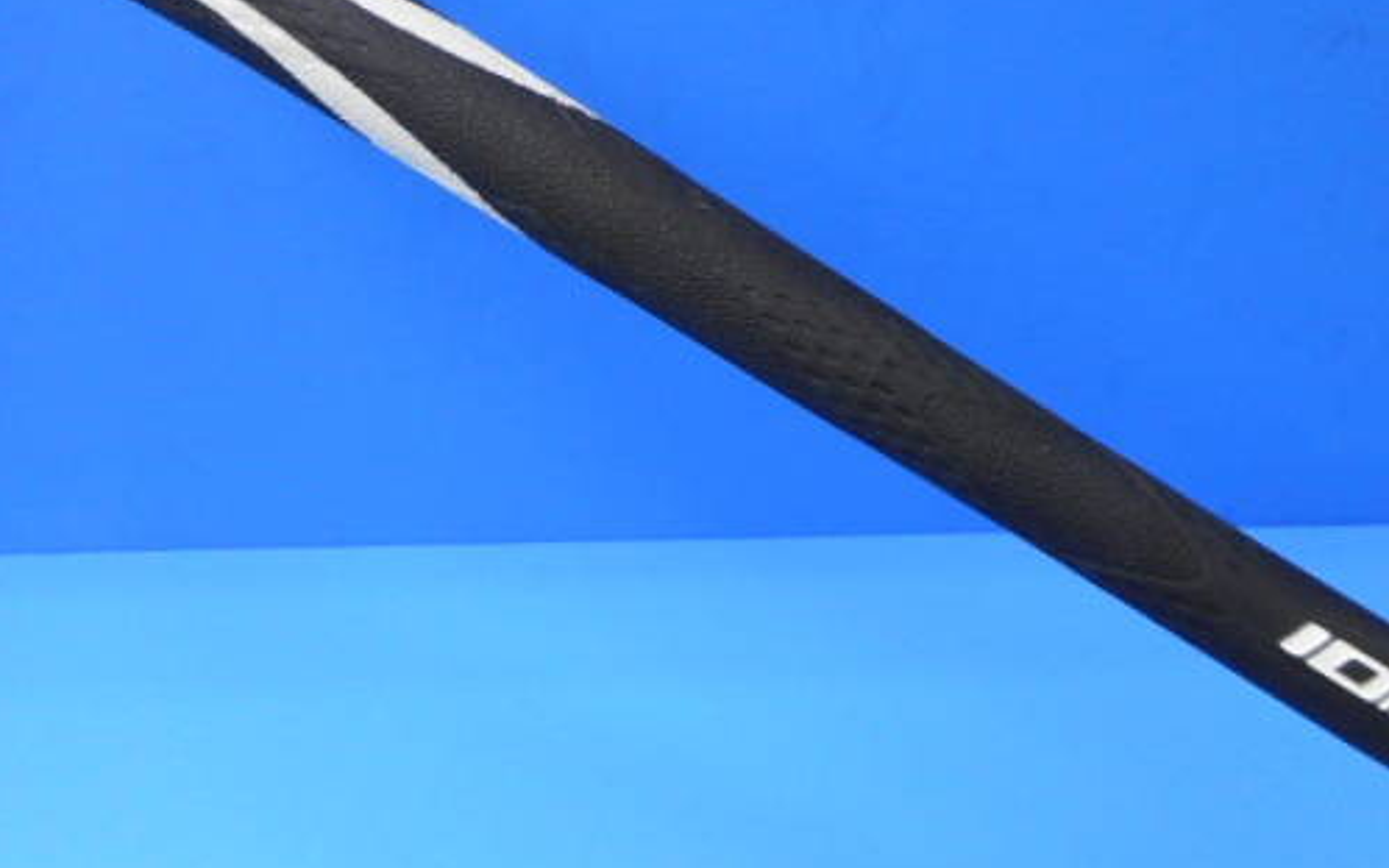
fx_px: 1287
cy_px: 320
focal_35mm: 34
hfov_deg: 56.4
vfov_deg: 37.0
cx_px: 813
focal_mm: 4.5
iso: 140
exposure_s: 1/30
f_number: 3.7
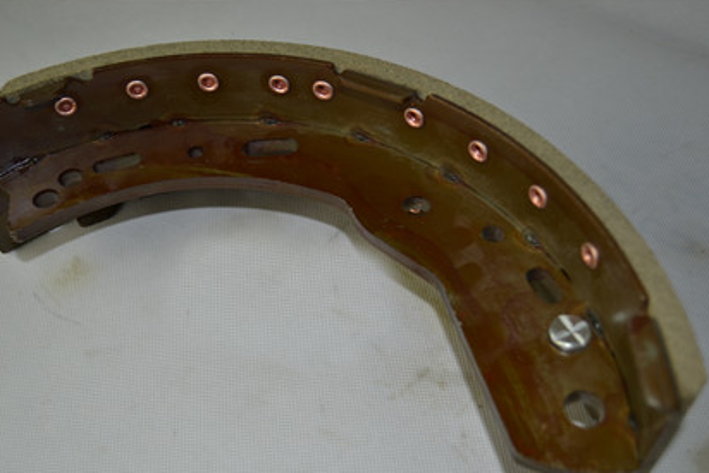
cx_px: 317
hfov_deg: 48.4
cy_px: 278
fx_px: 788
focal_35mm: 40
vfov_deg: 33.3
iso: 100
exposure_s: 1/200
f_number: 4
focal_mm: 22
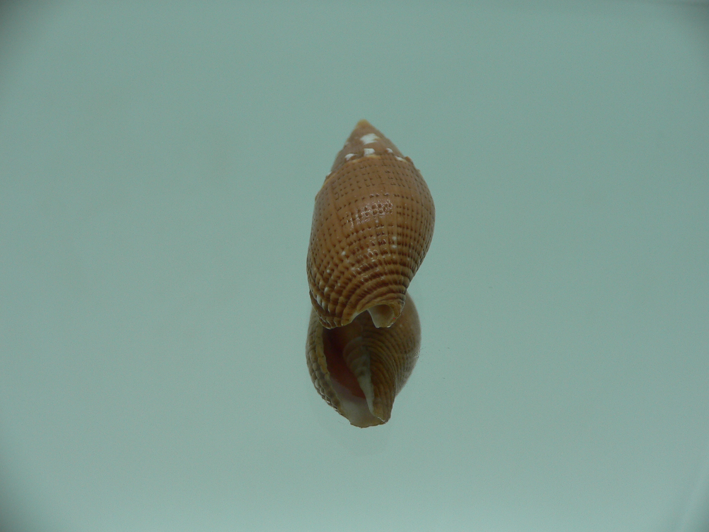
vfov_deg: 40.7
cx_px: 354
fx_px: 717
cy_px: 266
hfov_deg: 52.6
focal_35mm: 35
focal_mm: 4.6
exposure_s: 1/80
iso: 80
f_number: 2.8
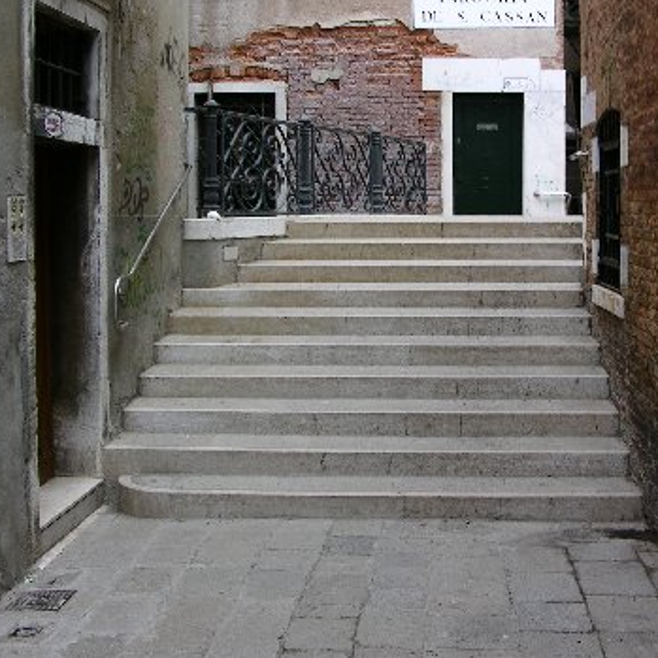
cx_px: 408
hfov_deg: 32.6
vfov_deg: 32.7
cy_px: 279
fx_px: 1118
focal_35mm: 52
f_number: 3.5
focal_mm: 8.9
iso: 50
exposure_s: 1/22.6
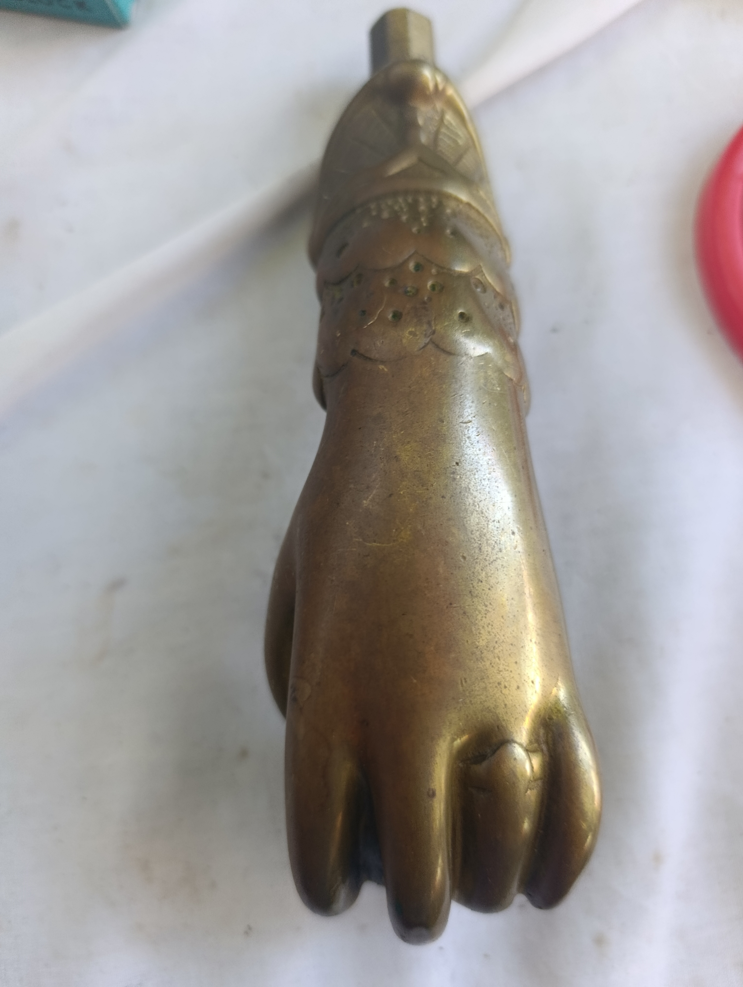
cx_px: 372
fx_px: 657
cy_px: 494
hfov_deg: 59.0
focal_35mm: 23
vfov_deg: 73.8
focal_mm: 6.11
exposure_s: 1/100
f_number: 1.65
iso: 566
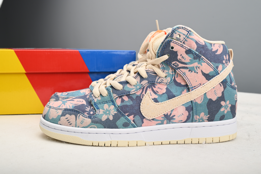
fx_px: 319
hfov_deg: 44.5
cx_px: 130
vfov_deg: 30.5
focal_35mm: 44
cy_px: 87
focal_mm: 44
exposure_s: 1/200
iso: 100
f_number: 11
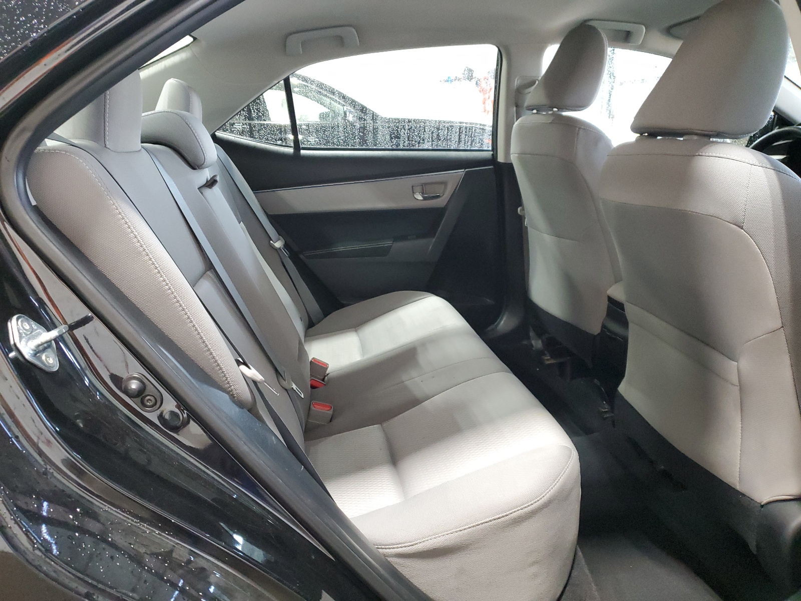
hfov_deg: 67.3
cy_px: 300
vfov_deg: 53.1
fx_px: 602
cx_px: 400
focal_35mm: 26
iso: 324
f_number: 1.5
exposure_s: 1/60.2
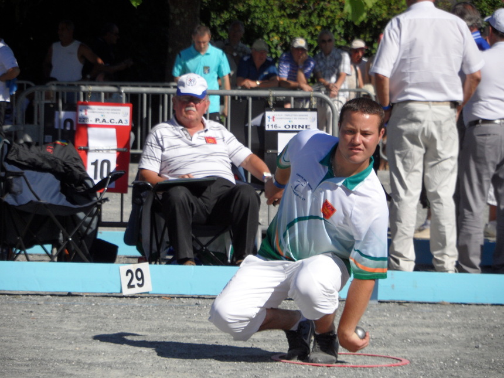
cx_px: 252
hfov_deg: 9.4
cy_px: 189
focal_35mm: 210
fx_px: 3058
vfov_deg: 7.1
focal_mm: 34.8
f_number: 4.6
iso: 80
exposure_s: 1/750
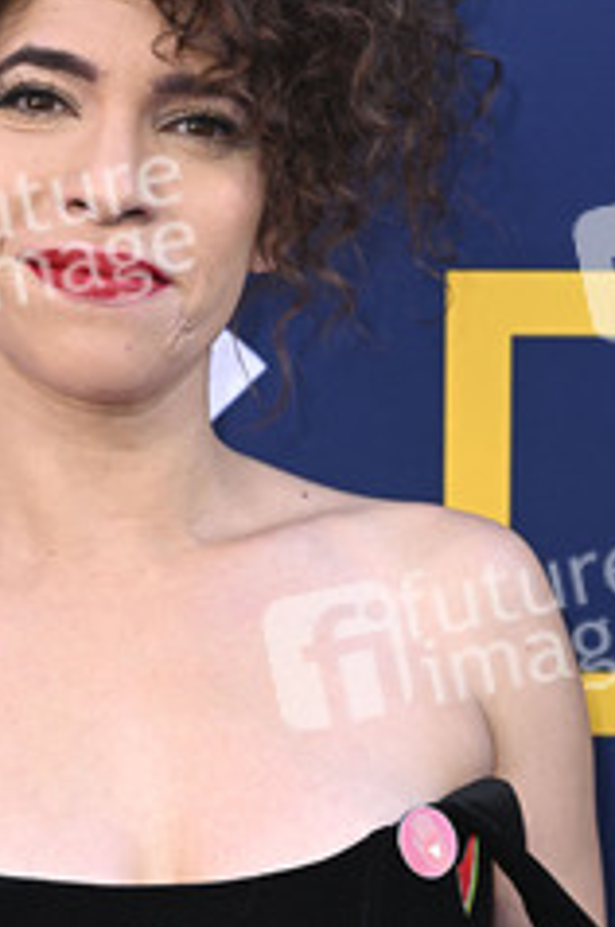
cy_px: 444
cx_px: 109
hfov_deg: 6.8
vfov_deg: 10.2
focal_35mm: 202
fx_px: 5191
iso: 500
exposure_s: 1/200
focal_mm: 120
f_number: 5.6
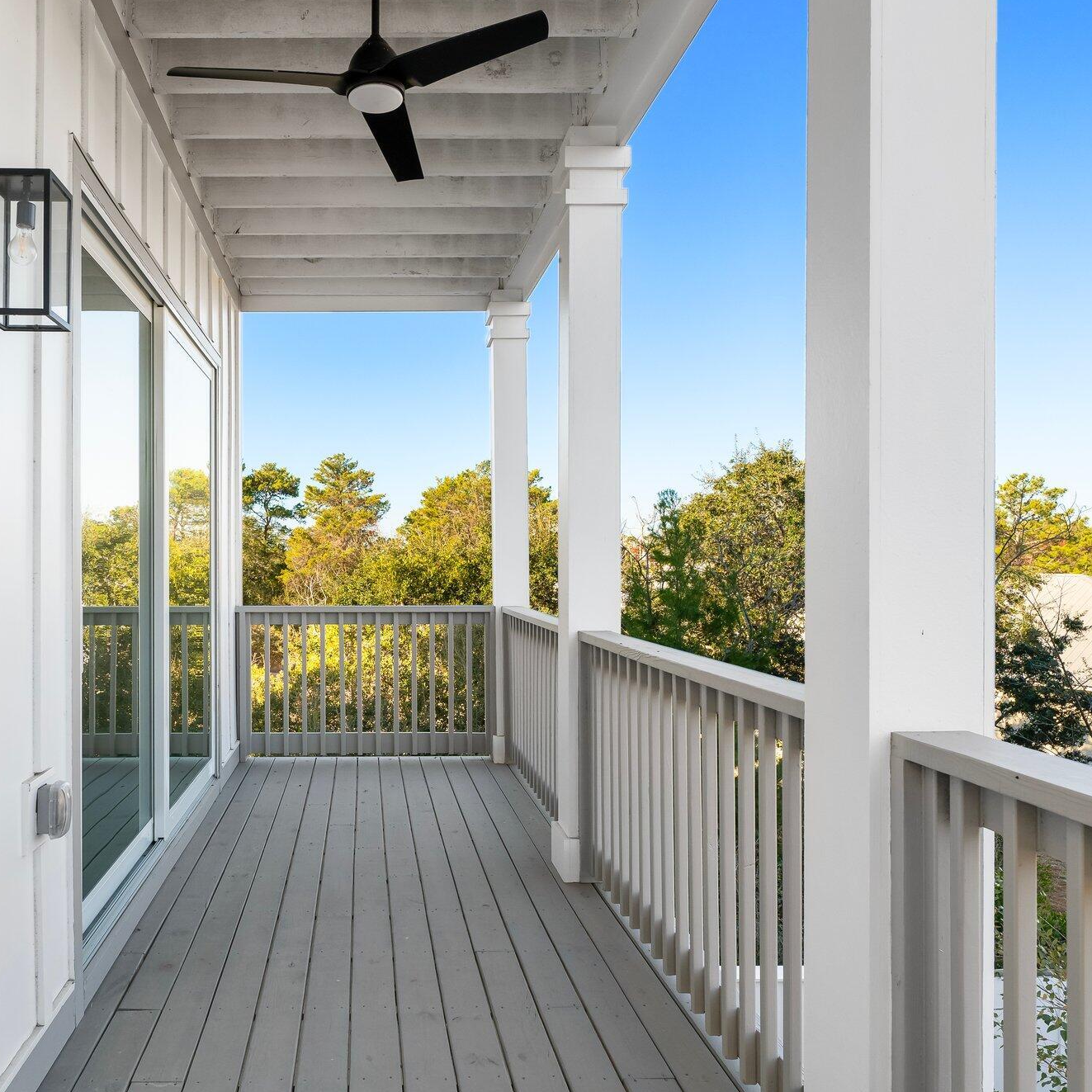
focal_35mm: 26
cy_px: 554
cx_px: 377
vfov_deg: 61.3
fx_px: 920
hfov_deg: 60.1
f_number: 8
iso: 400
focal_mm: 19.6
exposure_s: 1/400
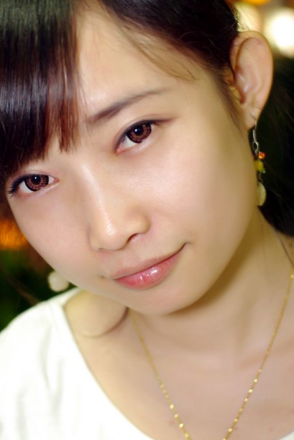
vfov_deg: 21.7
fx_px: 1150
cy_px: 202
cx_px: 93
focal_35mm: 94
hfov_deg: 14.5
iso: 250
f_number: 2.8
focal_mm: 43
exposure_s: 1/10
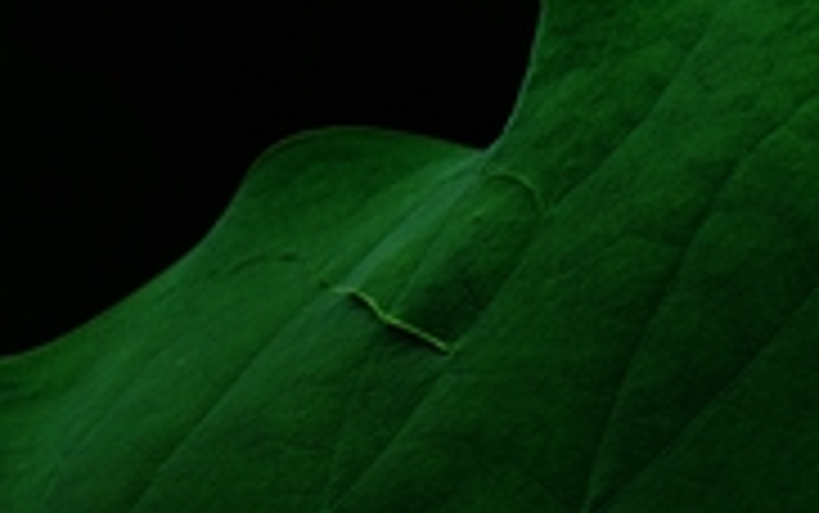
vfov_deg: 3.0
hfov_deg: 4.9
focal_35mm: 429
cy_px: -675
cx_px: -472
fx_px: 9581
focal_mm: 50
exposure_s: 1/3000
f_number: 2.4
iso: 200
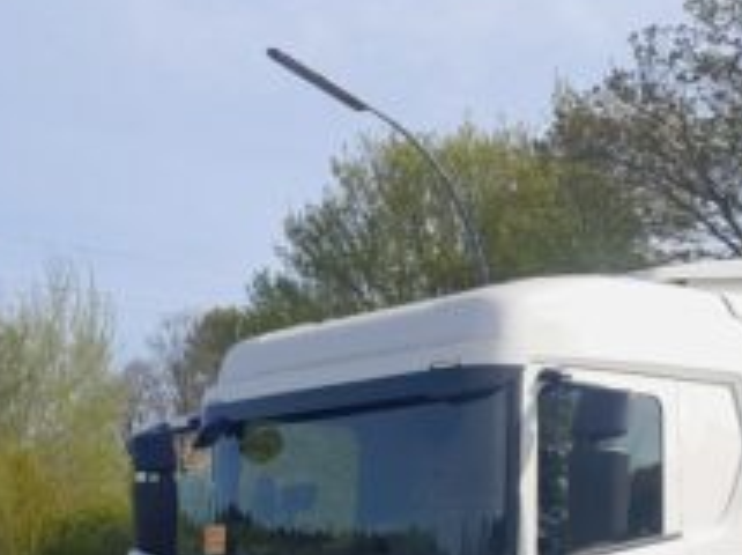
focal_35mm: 73
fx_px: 1563
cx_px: 336
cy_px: 569
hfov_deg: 26.7
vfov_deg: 19.5
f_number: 1.8
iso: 40
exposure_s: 1/1742
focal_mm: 4
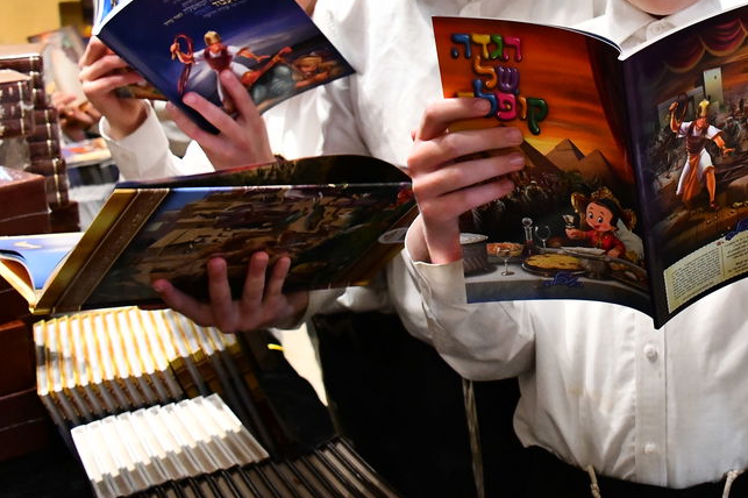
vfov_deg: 21.8
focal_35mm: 61
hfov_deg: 31.5
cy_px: 75
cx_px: 664
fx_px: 1267
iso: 4000
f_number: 5.6
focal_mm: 28
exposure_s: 1/80
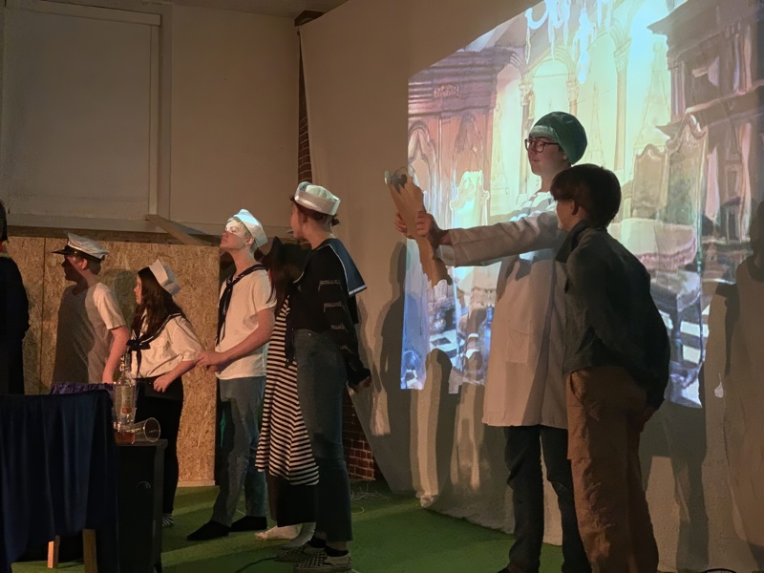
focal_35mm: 52
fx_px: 1148
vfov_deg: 28.0
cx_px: 382
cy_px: 286
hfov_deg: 36.8
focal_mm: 6
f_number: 2.4
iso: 320
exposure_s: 1/50
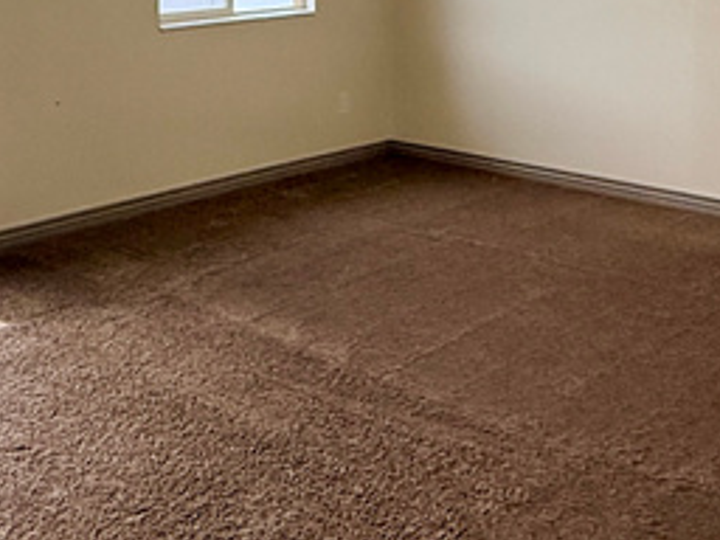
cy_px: -22
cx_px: 197
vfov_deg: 24.7
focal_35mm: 56
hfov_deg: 33.8
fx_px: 1165
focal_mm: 2.22
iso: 160
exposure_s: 1/120
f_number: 2.2
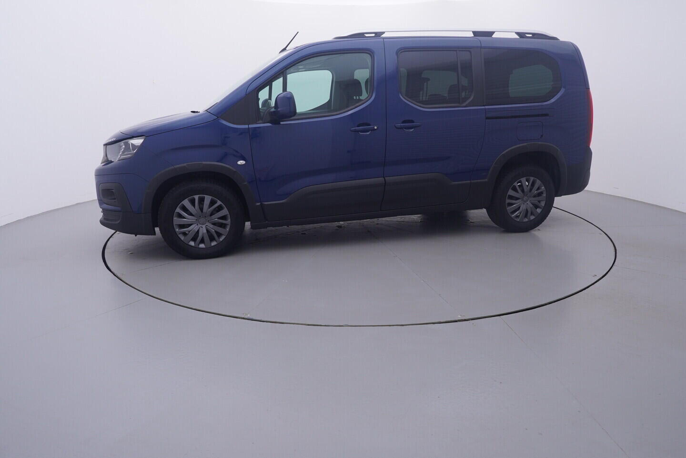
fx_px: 429
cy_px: 229
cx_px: 343
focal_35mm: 22
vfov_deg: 56.2
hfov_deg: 77.3
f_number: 5
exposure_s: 1/80
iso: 200
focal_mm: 15
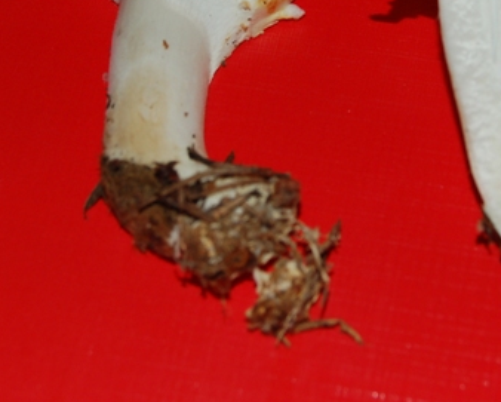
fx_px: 1974
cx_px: 317
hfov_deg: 14.4
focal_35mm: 133
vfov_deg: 11.5
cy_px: 19
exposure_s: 1/125
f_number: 5.6
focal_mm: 40
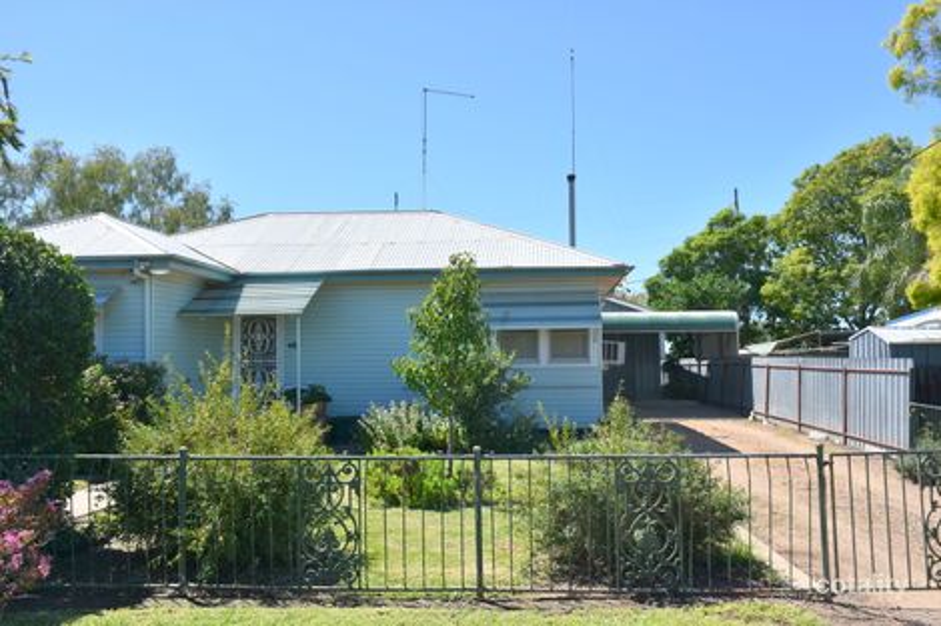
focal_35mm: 34
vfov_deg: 38.3
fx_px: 901
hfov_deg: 55.1
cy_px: 313
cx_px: 470
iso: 160
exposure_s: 1/500
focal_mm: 23
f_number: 8
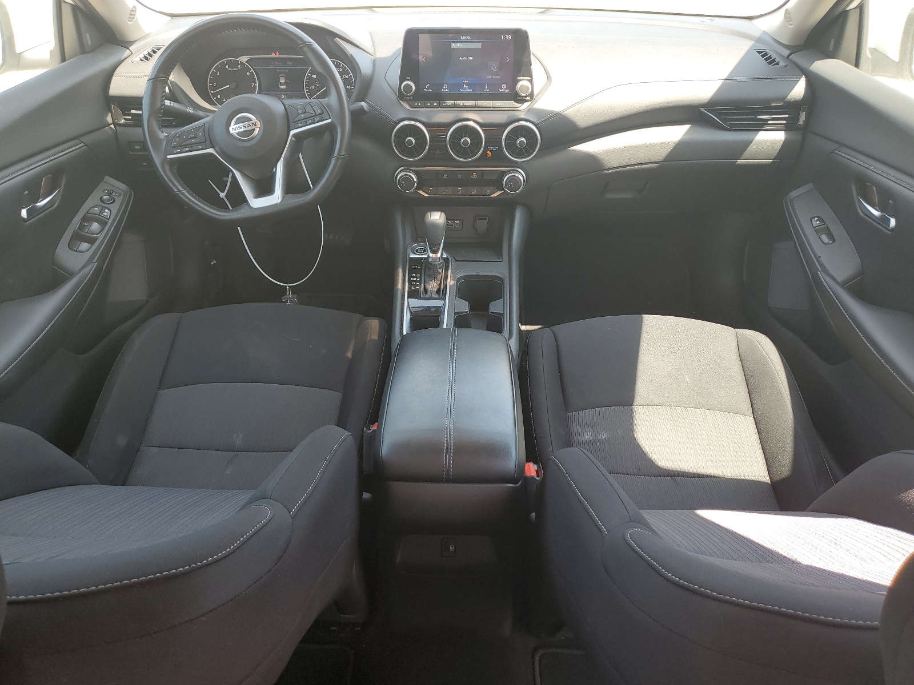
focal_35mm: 26
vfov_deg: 53.1
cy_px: 342
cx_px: 457
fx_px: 687
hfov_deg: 67.3
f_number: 1.5
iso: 50
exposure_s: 1/192
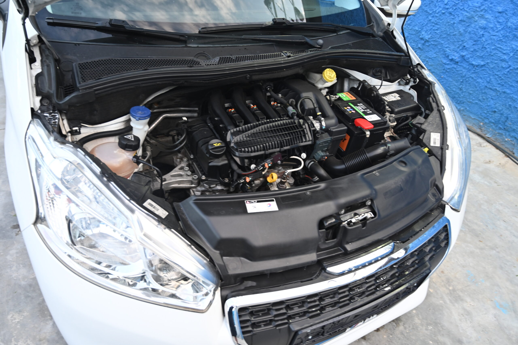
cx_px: 259
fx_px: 388
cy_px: 172
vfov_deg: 47.9
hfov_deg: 67.4
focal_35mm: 27
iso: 560
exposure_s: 1/125
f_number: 4
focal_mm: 27
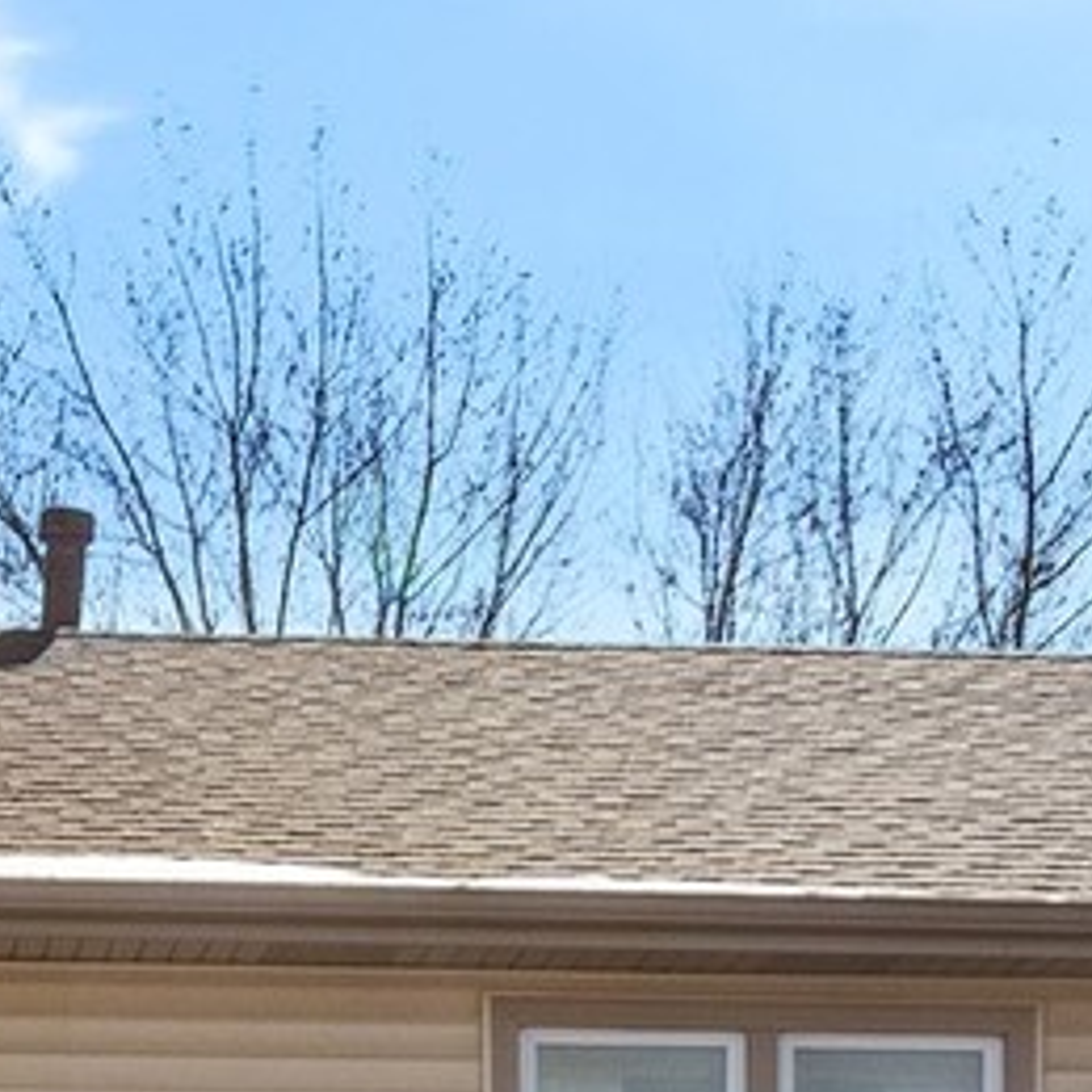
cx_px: -55
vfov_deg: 11.3
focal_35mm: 143
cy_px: 2016
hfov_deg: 12.0
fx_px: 5104
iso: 320
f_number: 8
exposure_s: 1/1600
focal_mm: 18
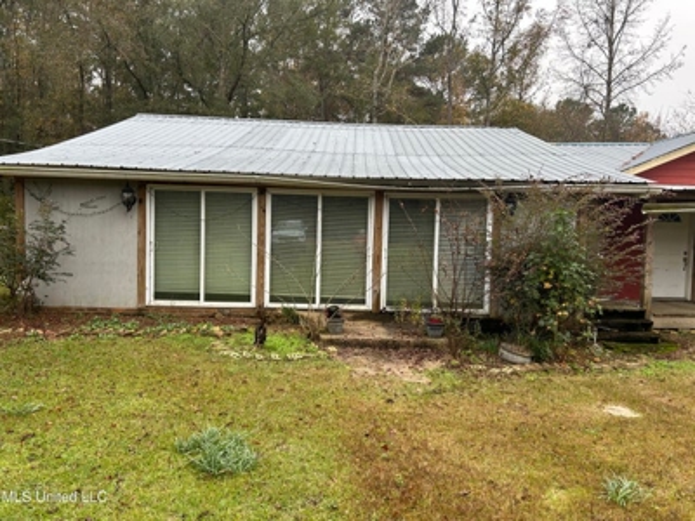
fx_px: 522
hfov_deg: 67.3
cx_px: 348
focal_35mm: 26
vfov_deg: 53.1
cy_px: 260
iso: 40
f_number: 1.5
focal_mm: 5.7
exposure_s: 1/261
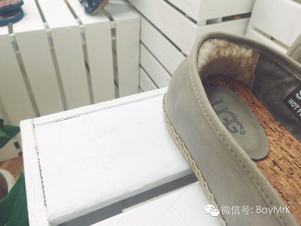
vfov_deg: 48.2
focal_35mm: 29
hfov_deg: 61.7
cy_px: 113
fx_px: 252
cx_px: 150
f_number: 2.2
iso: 64
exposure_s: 1/17
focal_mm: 4.15
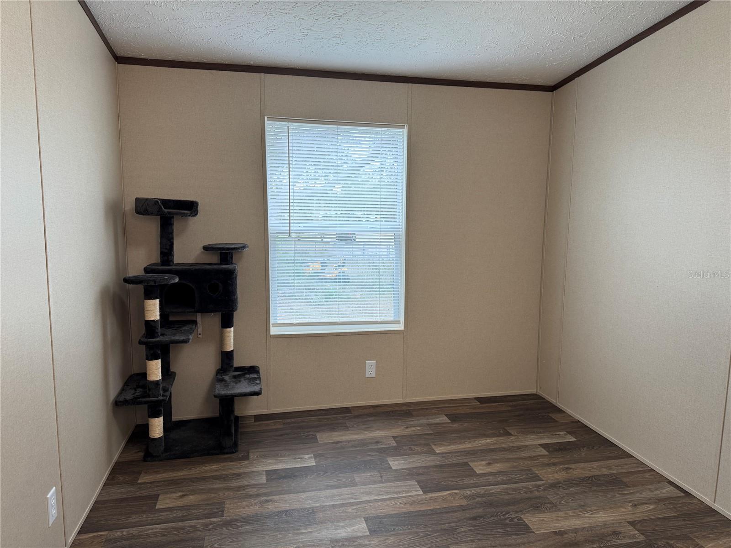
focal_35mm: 24
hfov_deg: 71.6
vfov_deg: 56.8
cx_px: 366
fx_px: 507
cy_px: 274
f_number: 1.78
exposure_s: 1/60
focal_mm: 6.76
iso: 125
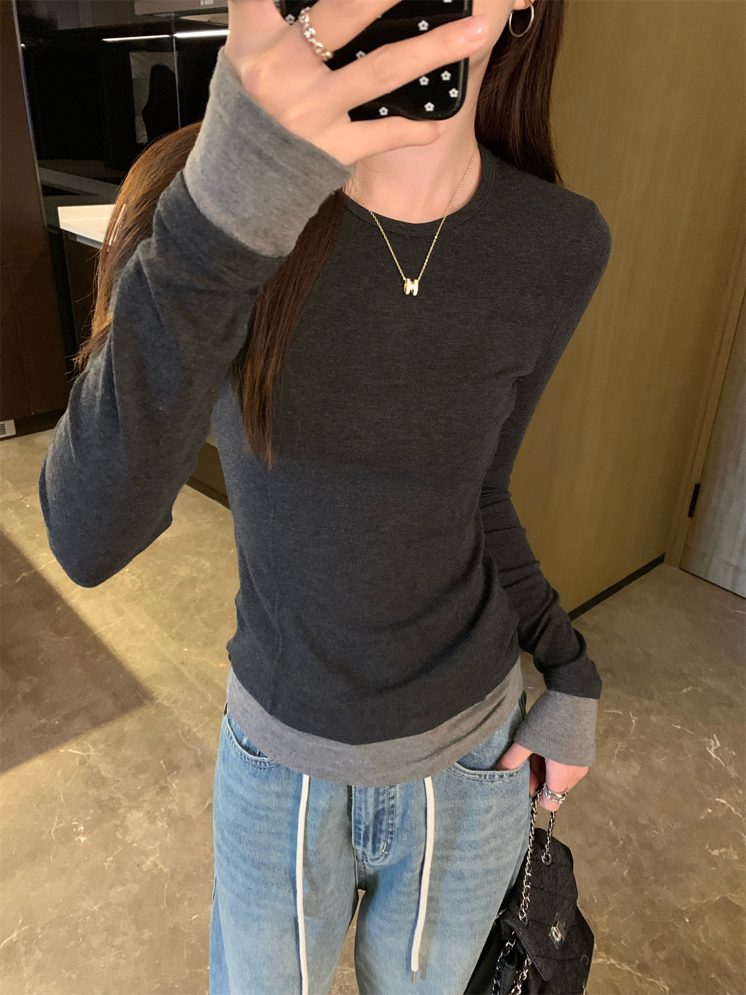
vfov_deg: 67.3
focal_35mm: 26
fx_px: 747
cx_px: 373
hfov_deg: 53.1
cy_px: 498
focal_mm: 4.25
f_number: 1.8
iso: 640
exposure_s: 1/20
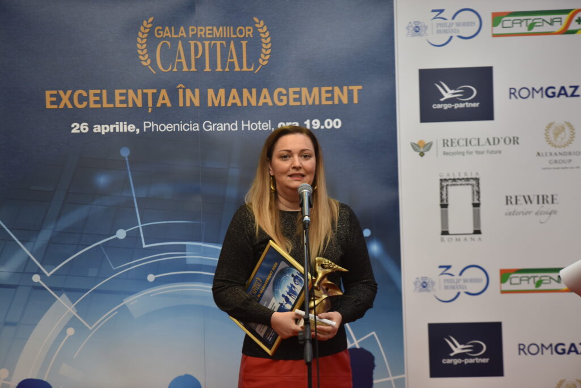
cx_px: 290
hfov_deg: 10.3
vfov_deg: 6.9
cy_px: 194
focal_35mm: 200
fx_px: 3229
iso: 1000
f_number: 3.5
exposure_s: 1/125
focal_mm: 200
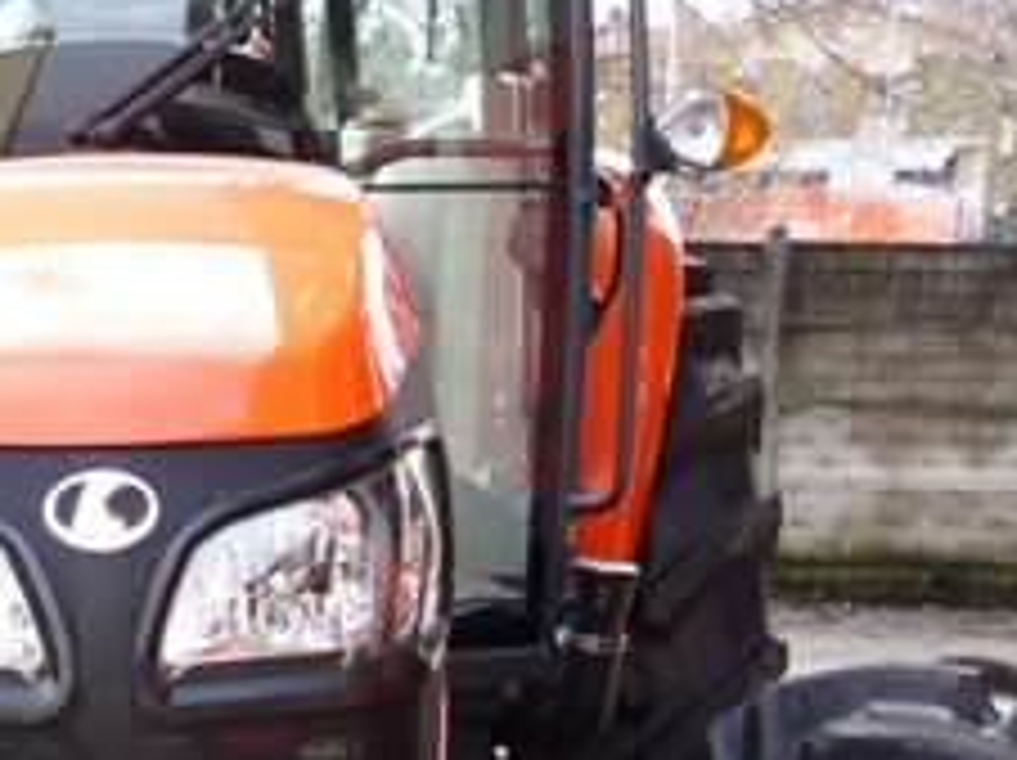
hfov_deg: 22.6
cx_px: 130
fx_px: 2495
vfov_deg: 16.2
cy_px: 1066
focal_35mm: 85
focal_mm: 5.2
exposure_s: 1/60
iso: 100
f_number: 3.3
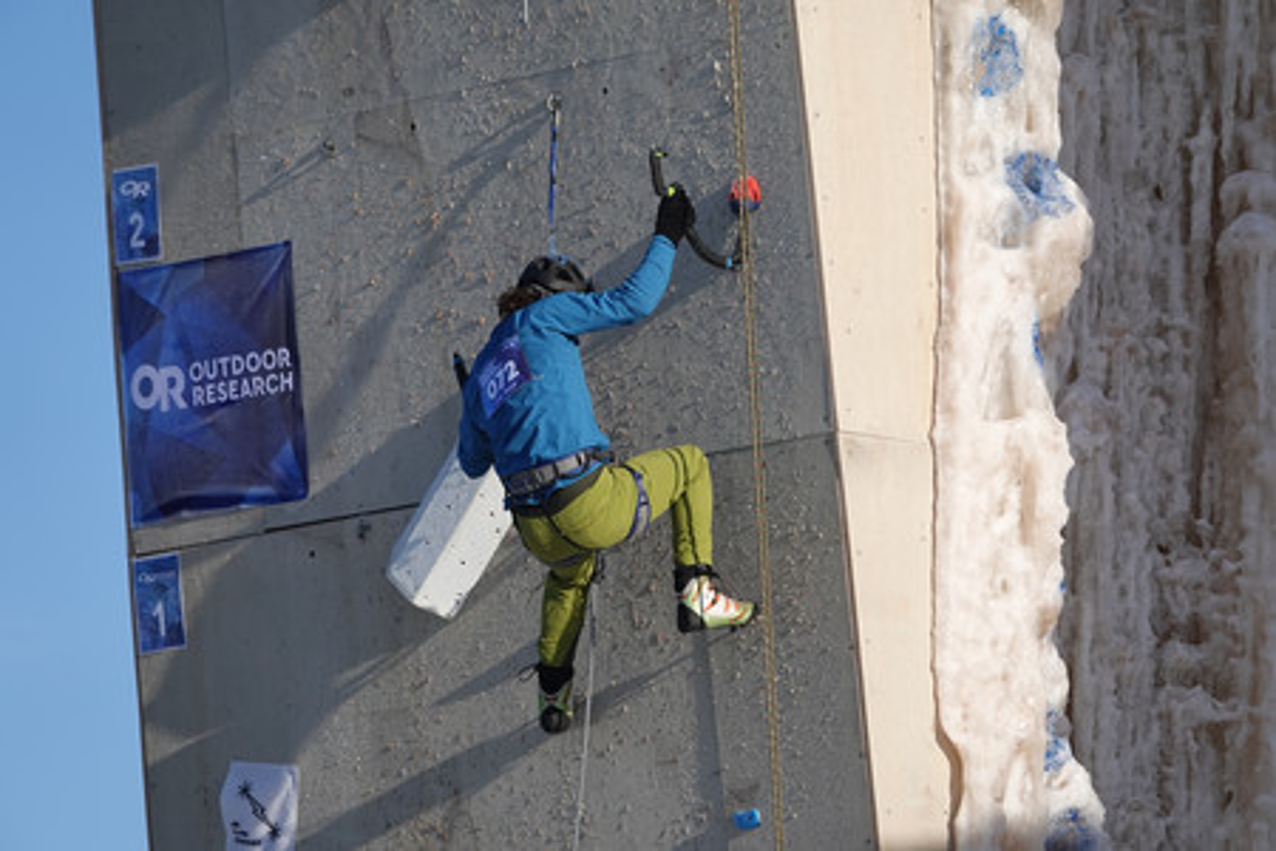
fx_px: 10633
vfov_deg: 4.6
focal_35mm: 300
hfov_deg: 6.9
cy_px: 426
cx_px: 638
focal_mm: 110.13
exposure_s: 1/1000
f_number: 4
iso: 100
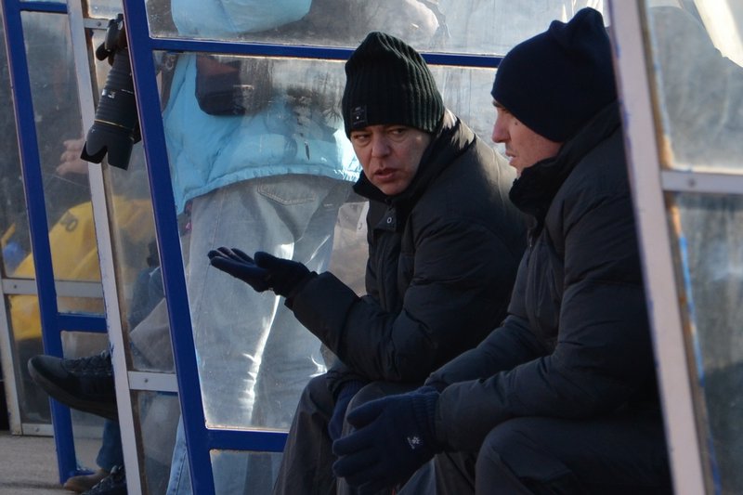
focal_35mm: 158
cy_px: 248
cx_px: 372
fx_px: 3250
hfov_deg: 13.0
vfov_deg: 8.7
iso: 400
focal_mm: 105
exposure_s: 1/640
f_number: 5.6
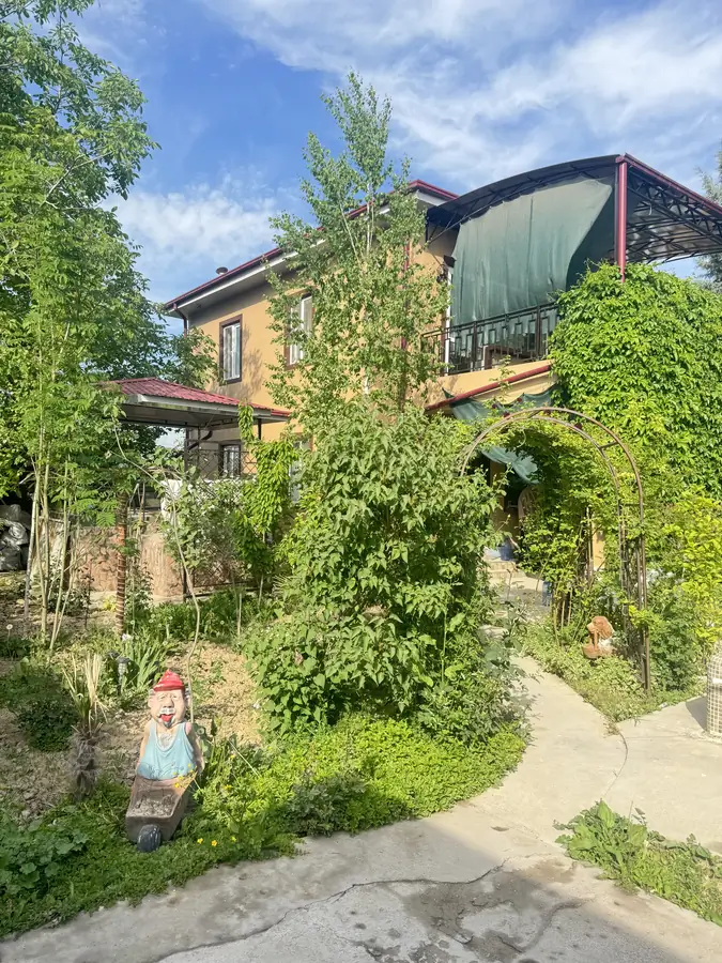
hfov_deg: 56.8
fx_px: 667
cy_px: 482
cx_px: 361
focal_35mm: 24
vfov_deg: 71.6
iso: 80
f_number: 1.78
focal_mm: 6.76
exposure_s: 1/966
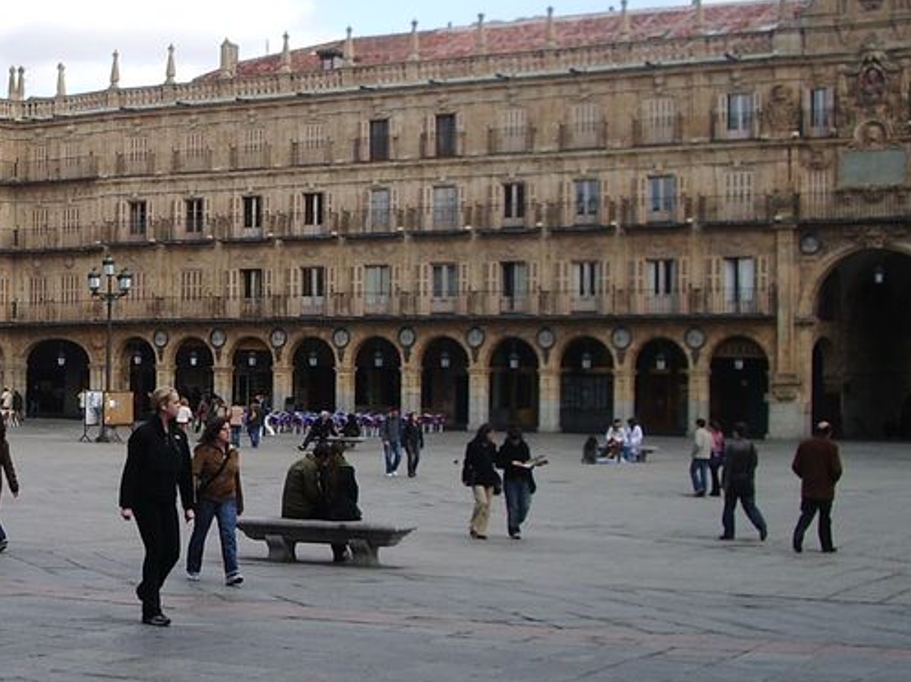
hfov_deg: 26.0
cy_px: 313
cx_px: 68
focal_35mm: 72
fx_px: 1894
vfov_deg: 20.4
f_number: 4.3
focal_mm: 5.8
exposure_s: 1/200
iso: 50
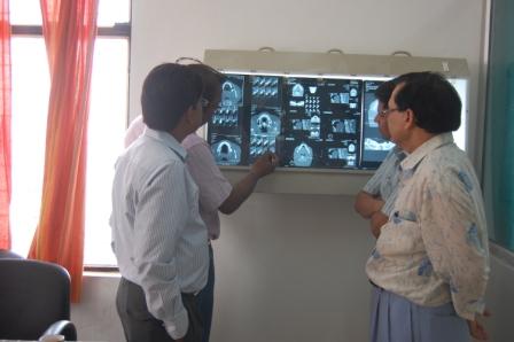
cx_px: 257
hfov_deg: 49.6
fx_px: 556
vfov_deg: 34.2
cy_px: 171
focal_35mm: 39
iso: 400
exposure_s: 1/50
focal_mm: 26
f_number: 4.2
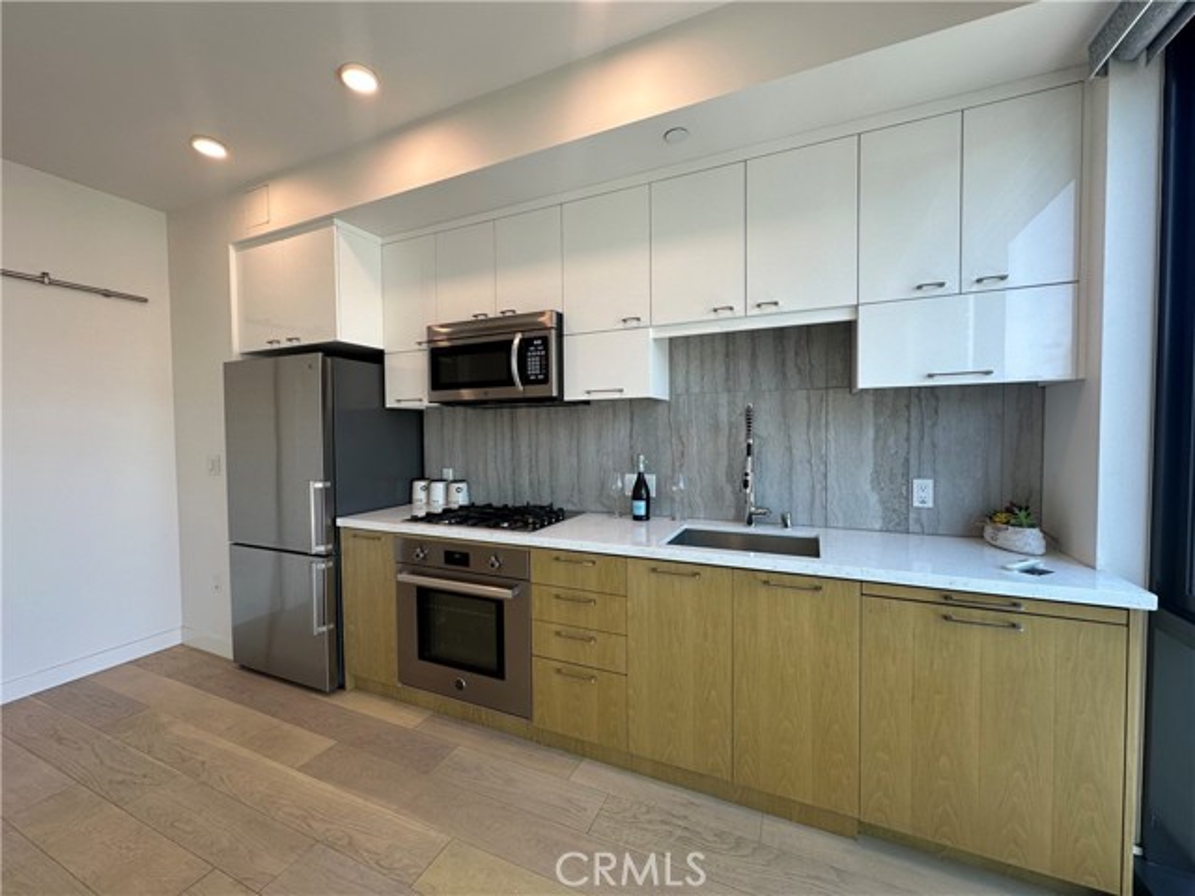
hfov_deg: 102.1
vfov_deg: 85.7
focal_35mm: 14
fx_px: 483
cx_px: 598
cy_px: 448
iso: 64
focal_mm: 2.22
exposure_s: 1/120
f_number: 2.2
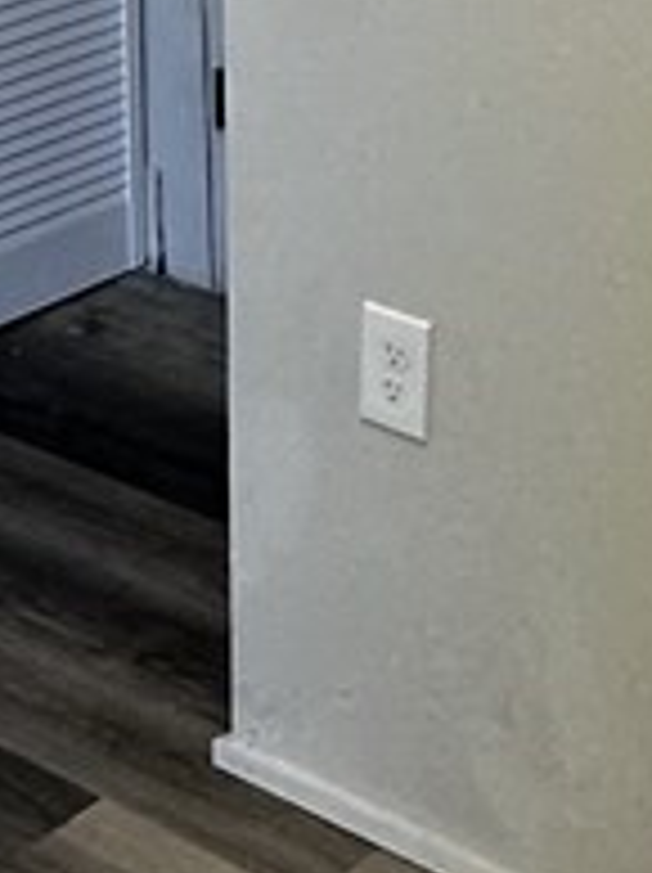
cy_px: -36
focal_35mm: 111
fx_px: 2794
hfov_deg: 13.1
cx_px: -4
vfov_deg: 17.3
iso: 125
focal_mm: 2.22
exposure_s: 1/120
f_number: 2.2
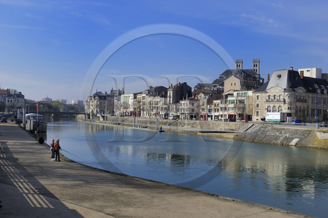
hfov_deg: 41.1
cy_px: 109
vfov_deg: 28.0
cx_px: 164
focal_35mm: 48
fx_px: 437
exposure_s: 1/160
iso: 200
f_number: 16
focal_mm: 48
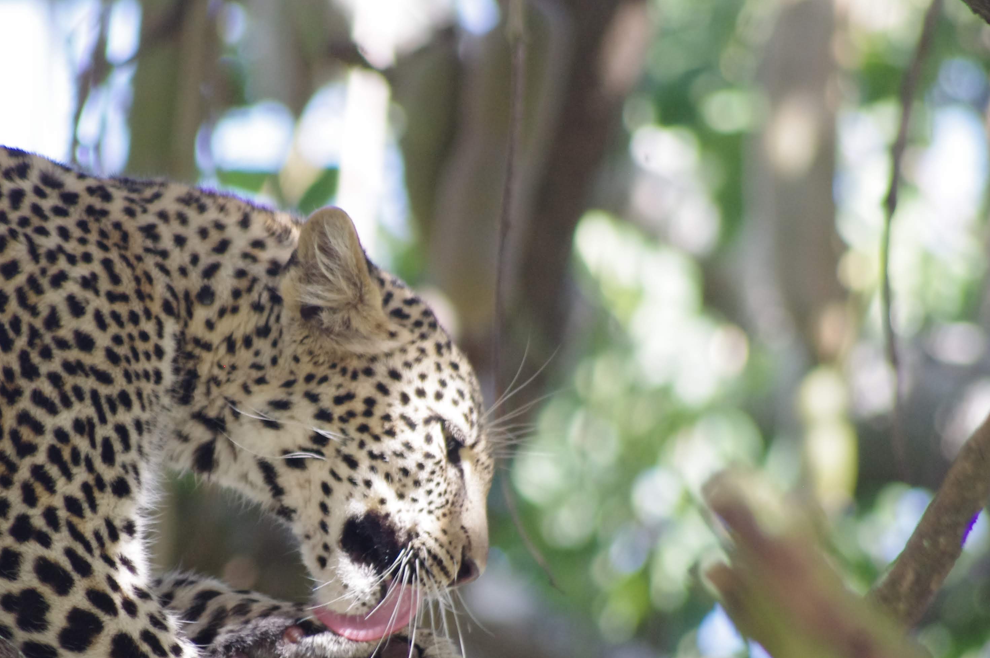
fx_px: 17991
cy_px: 473
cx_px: 312
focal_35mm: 655
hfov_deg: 3.2
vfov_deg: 2.1
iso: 1600
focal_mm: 300
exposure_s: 1/320
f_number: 5.6
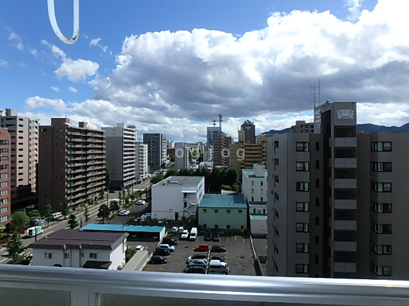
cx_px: 204
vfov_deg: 63.4
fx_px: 248
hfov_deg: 79.0
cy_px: 153
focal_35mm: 21
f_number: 6
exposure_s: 1/640
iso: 125
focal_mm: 3.7
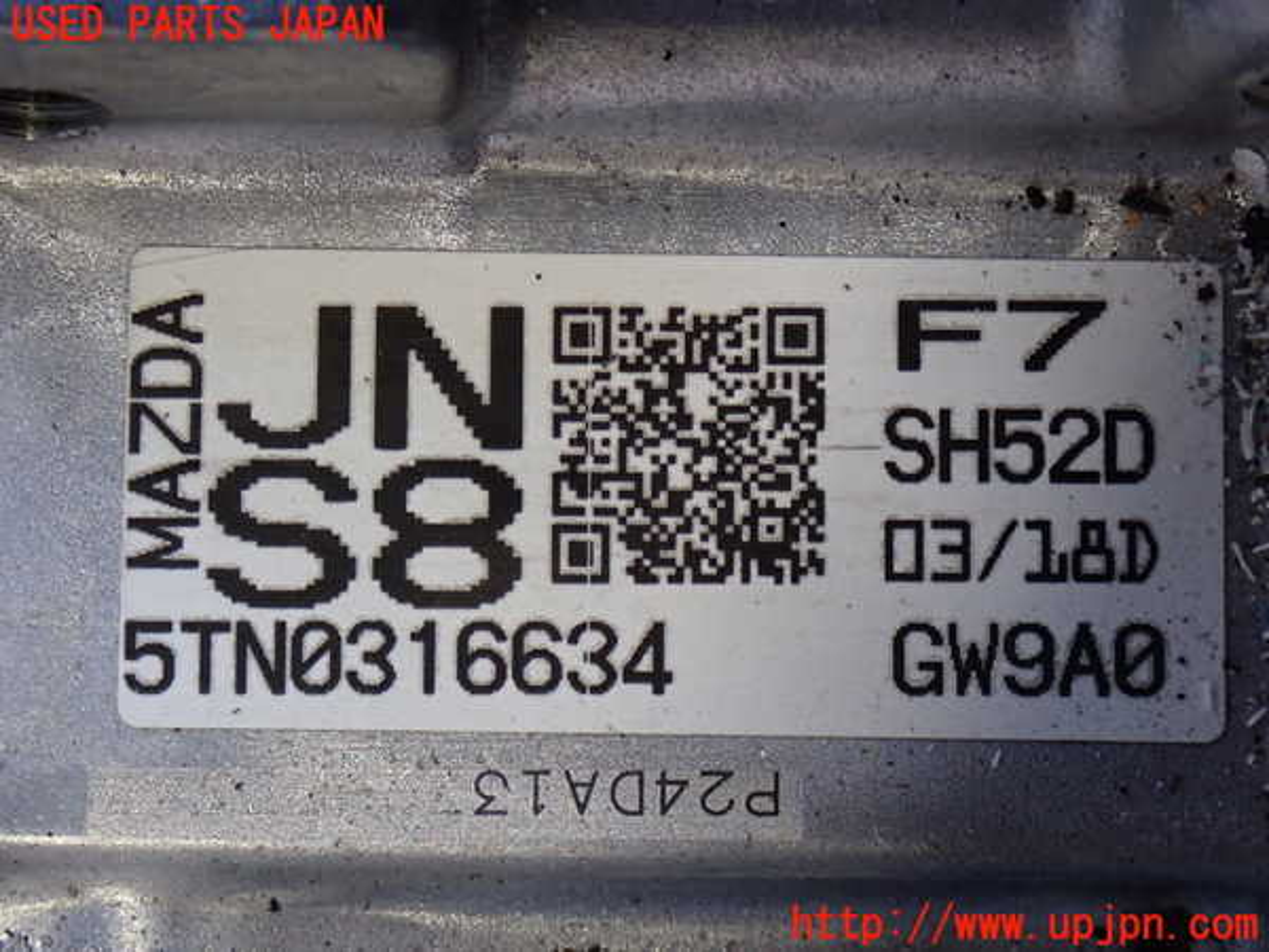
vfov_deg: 16.8
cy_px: 476
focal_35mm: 88
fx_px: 3226
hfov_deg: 22.3
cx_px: 634
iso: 800
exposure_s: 1/60
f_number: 4.5
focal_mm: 15.66
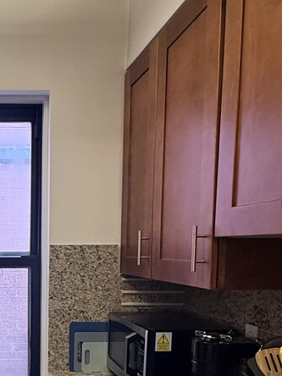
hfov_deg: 31.3
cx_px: -11
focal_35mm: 42
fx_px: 456
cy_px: 299
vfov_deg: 42.8
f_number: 2.2
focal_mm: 2.22
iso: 250
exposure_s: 1/60
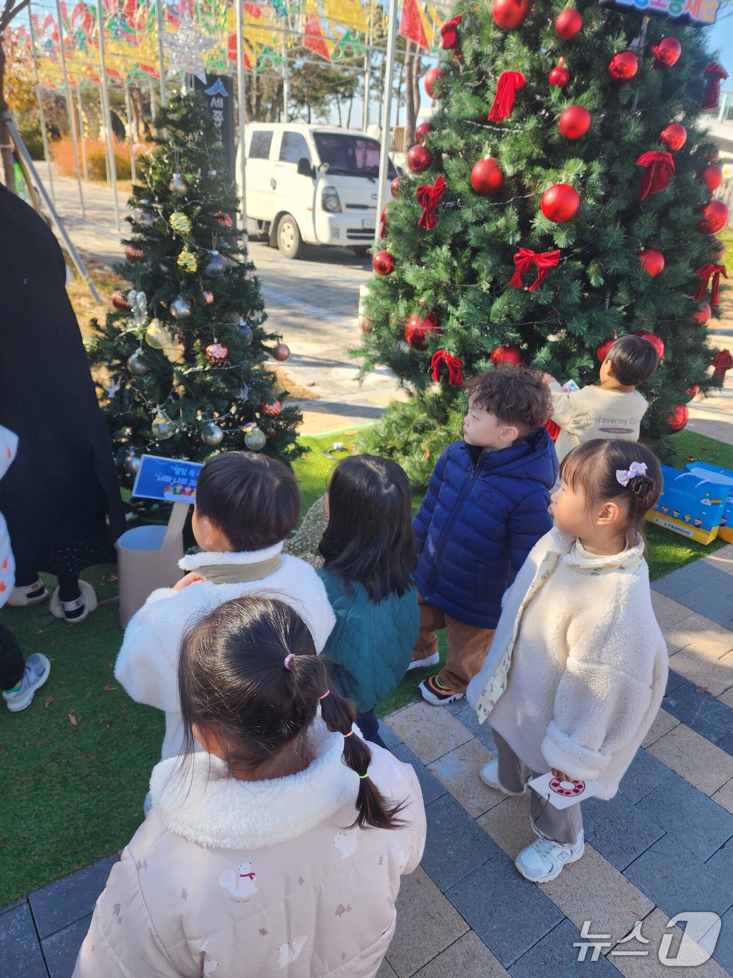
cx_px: 366
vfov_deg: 73.9
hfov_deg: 58.9
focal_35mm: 23
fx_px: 649
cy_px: 489
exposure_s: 1/230
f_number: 1.8
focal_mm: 6.4
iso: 12
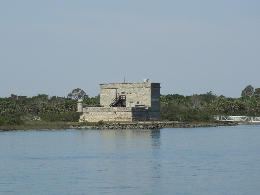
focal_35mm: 217
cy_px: 98
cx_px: 119
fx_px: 1630
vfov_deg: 6.8
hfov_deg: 9.1
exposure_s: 1/800
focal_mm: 32.2
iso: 100
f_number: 5.3
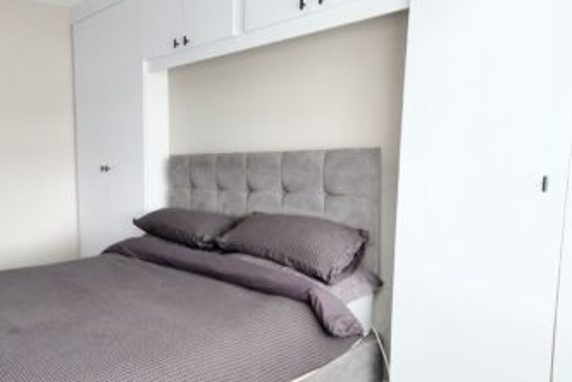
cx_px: 134
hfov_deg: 64.6
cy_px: 200
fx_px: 413
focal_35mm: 26
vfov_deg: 49.6
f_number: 5.6
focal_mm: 10
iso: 4000
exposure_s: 1/58
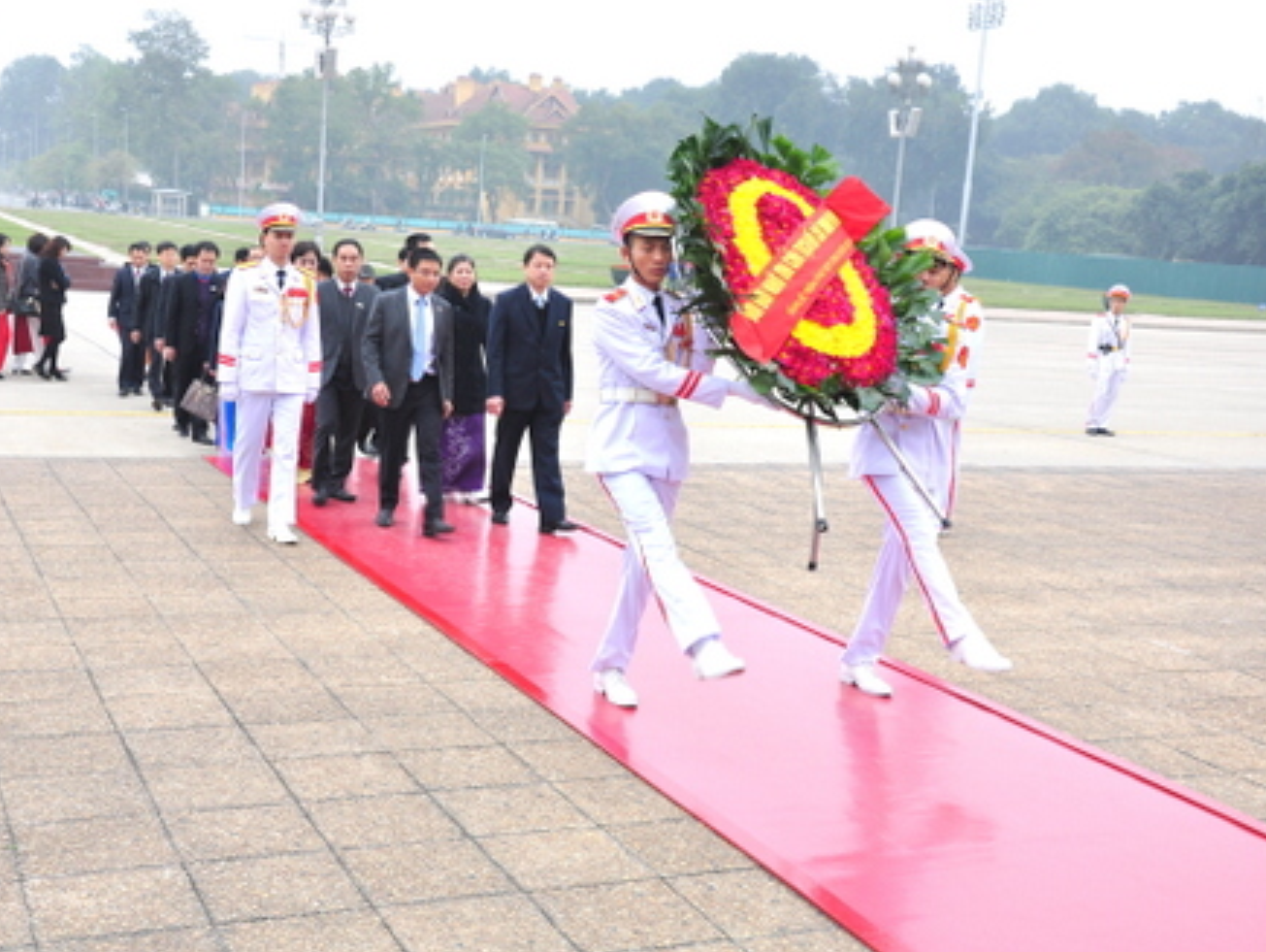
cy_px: 472
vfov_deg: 33.6
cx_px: 559
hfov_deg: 43.7
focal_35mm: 43
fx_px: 1574
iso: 320
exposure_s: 1/60
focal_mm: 26
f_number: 7.1
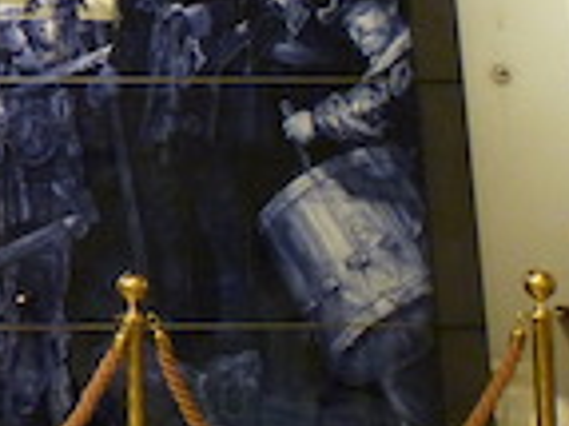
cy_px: 34
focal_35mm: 98
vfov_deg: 14.9
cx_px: -322
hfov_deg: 17.7
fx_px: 1610
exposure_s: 1/8
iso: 400
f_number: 3.3
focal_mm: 4.9
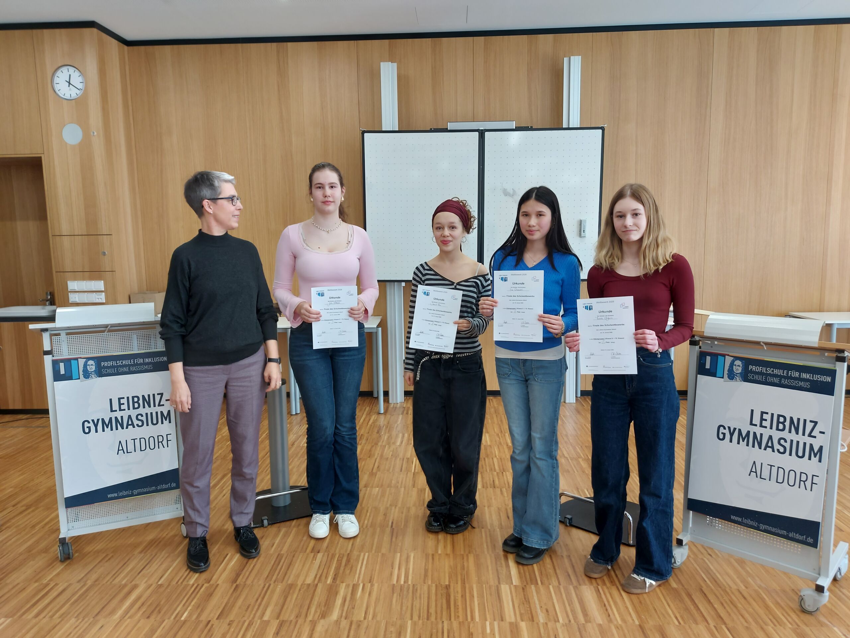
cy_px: 319
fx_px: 589
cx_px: 425
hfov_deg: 71.6
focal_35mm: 24
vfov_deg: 56.8
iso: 80
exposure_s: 1/50
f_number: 1.8
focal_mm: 5.23
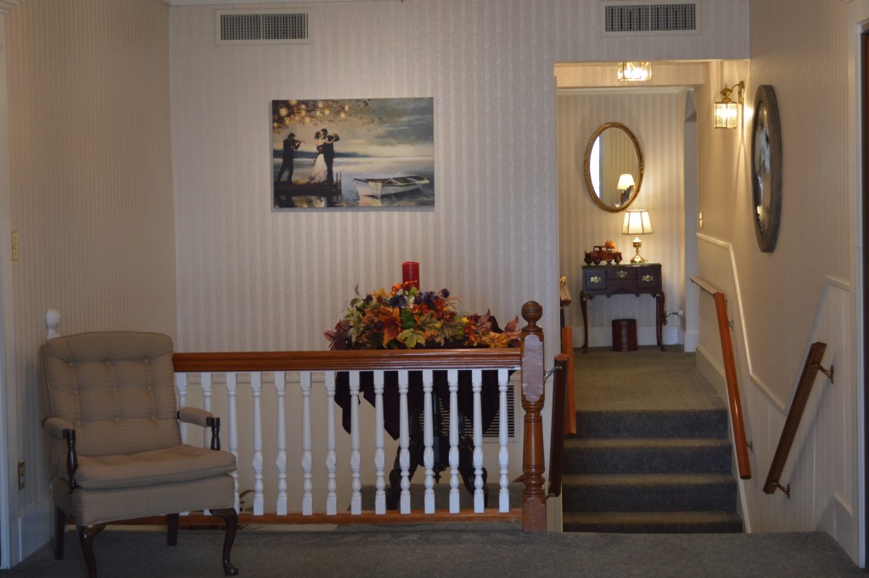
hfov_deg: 37.9
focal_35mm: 52
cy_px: 289
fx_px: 1266
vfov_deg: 25.7
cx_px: 434
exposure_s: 1/25
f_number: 5
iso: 400
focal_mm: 35
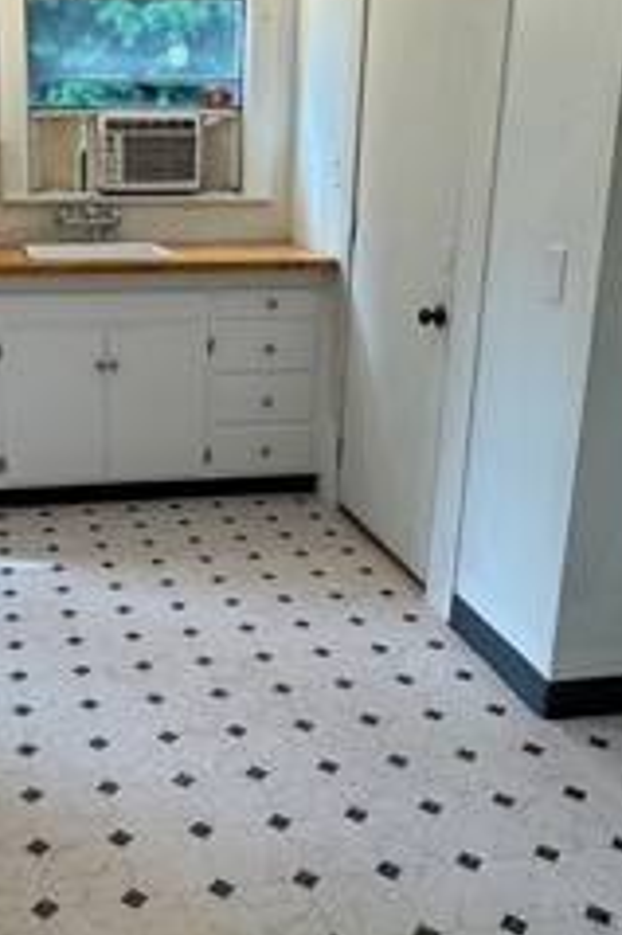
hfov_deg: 33.2
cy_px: 438
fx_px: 1012
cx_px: 121
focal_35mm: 39
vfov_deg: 49.6
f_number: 2.2
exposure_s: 1/120
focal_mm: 2.22
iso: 100
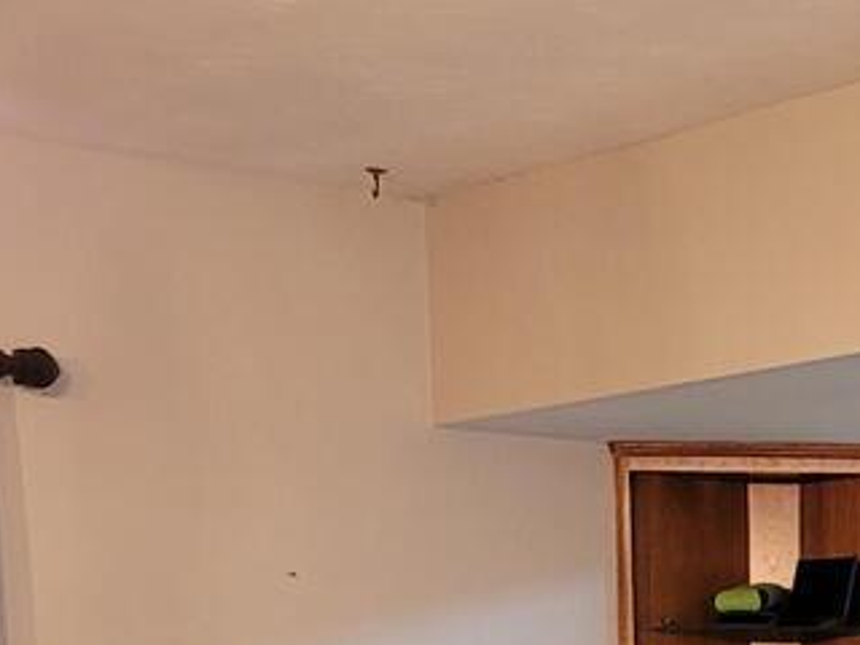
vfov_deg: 11.6
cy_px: 1228
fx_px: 2907
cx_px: 1220
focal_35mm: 117
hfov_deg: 15.7
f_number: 1.8
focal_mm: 5.4
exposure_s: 1/40
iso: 160
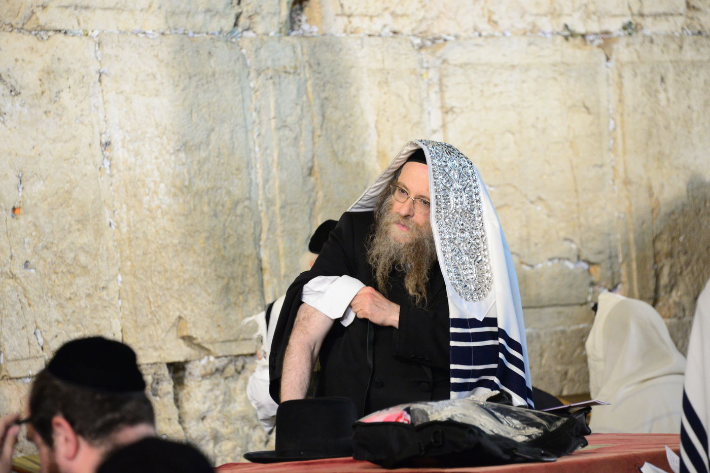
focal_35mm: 210
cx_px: 355
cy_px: 236
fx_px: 4141
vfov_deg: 6.5
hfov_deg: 9.8
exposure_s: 1/50
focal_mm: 210
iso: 5000
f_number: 5.6
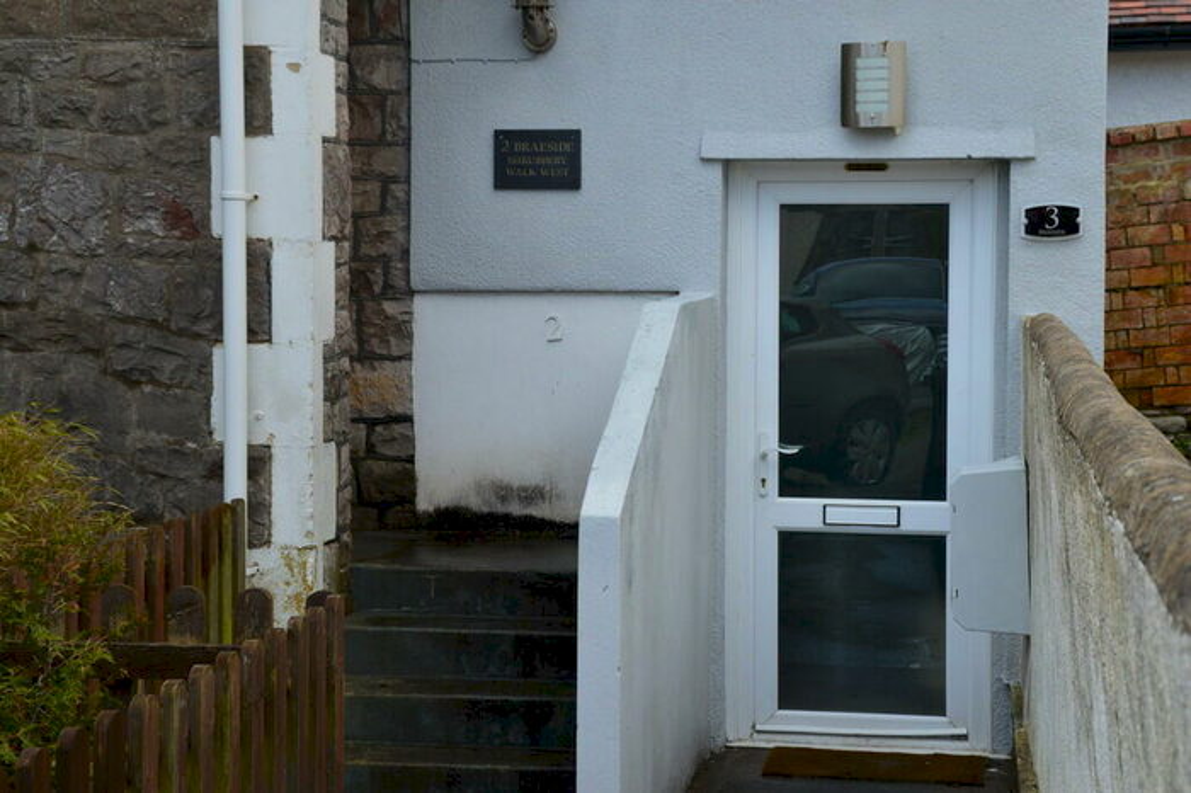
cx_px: 596
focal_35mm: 78
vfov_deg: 17.5
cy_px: 396
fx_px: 2579
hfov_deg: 26.0
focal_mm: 52
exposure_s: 1/250
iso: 400
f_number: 10
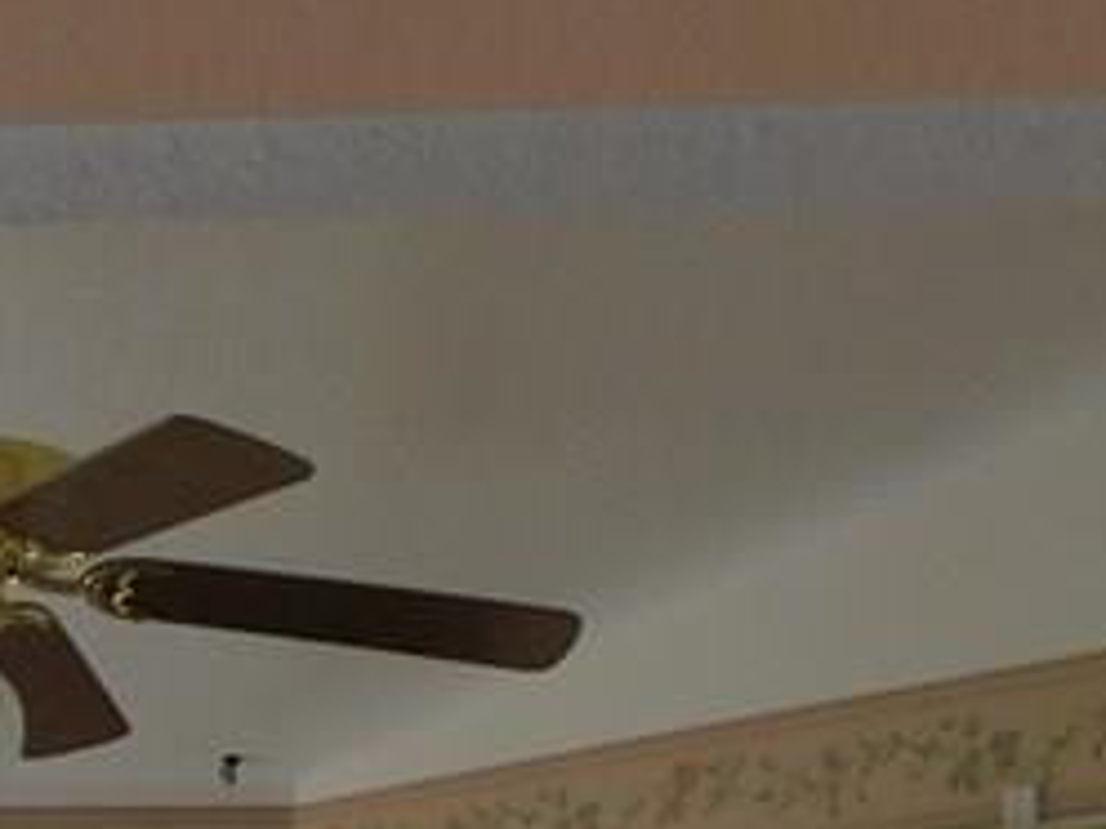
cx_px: -76
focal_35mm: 95
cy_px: 1622
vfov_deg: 13.5
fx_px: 3035
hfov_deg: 19.8
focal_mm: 4
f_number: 3
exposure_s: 1/40
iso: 125
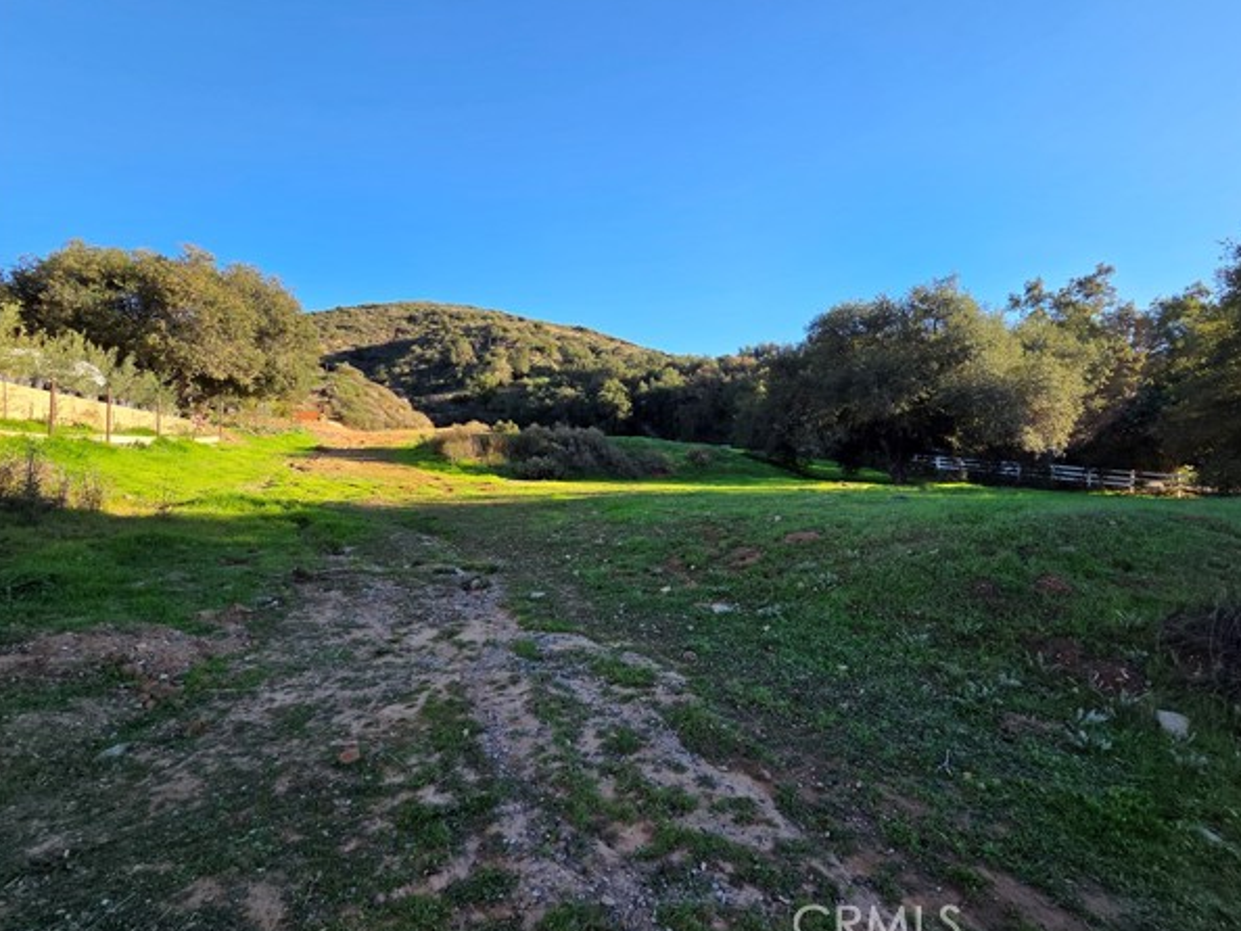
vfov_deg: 85.7
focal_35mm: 14
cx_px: 652
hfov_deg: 102.0
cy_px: 453
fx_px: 502
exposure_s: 1/726
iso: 50
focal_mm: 2.2
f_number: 2.2
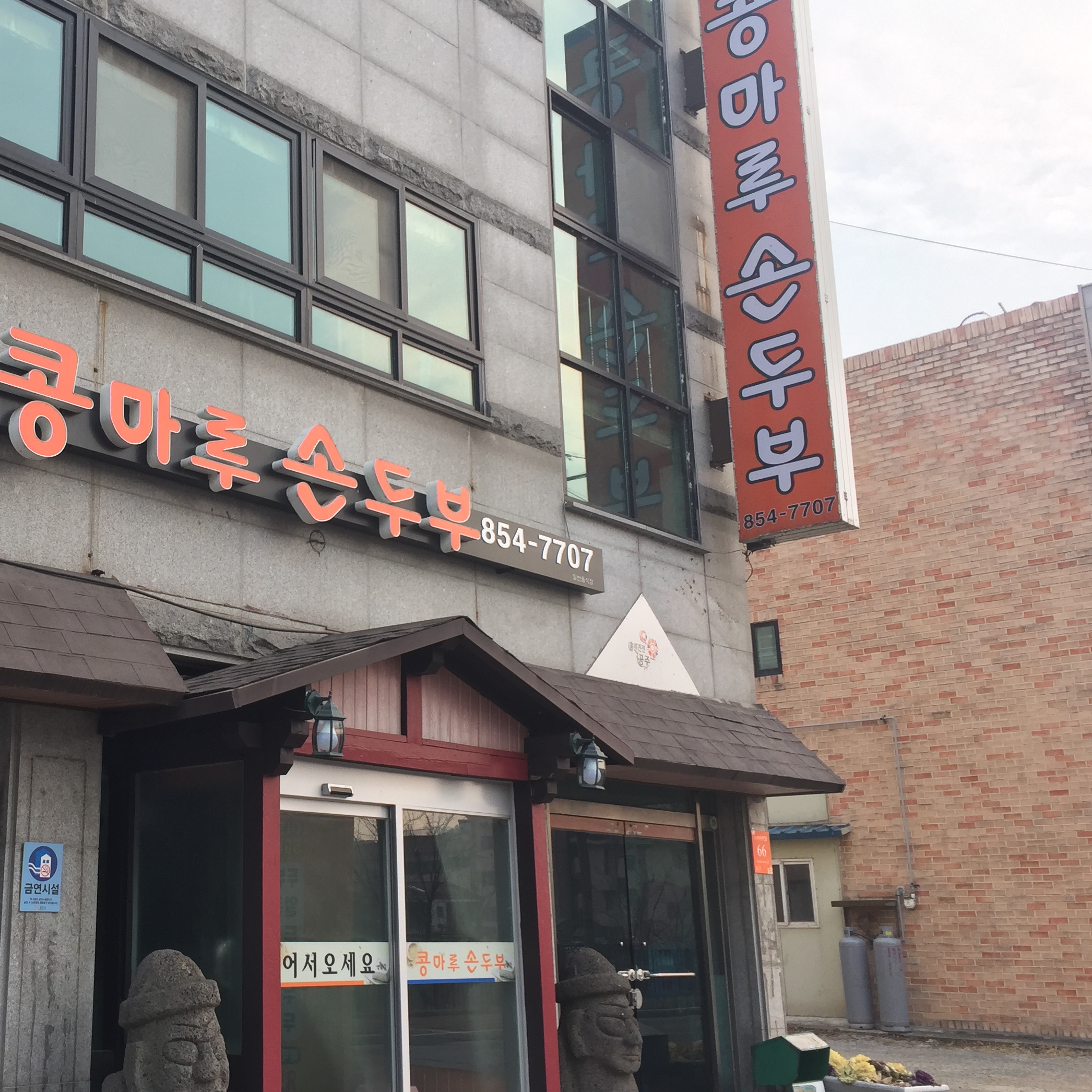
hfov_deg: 40.6
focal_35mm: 40
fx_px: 1428
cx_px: 267
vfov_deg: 41.9
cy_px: 556
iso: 32
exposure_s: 1/542
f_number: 2.2
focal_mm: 4.15
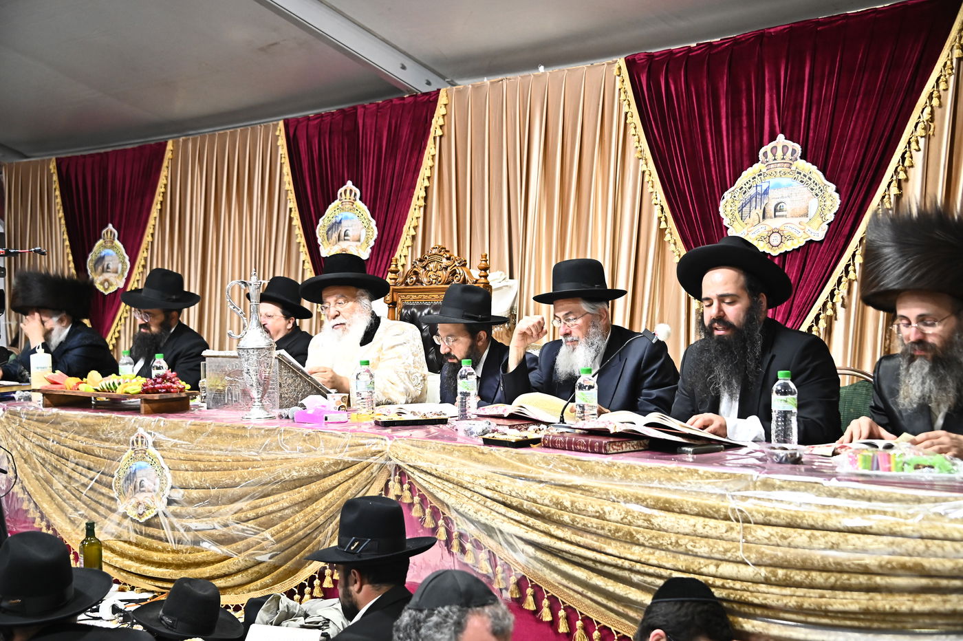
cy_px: 320
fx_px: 1337
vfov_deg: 27.0
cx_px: 482
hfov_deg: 39.6
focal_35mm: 50
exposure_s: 1/250
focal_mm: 50
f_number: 5
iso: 3200
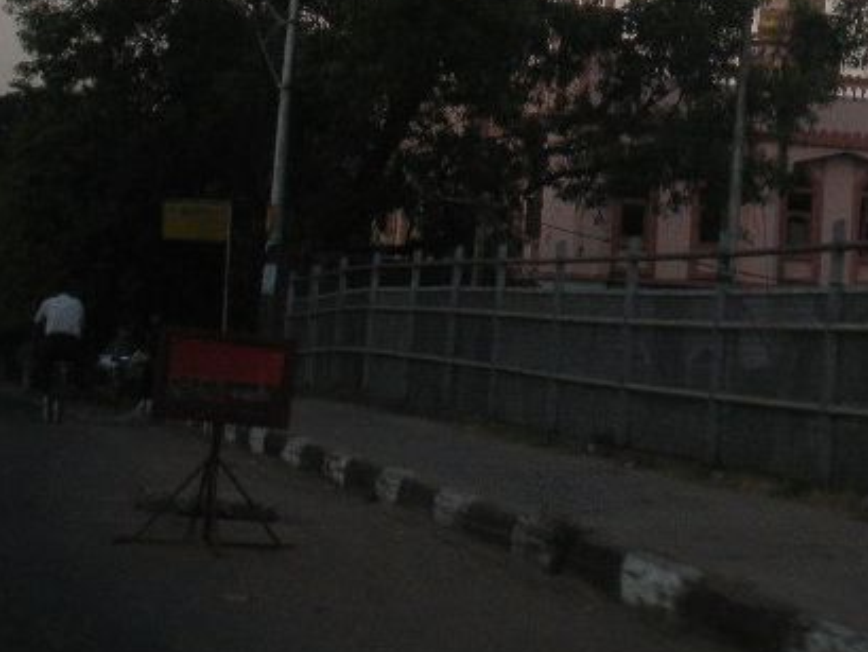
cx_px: 921
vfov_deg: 16.2
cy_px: -119
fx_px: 2207
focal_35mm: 88
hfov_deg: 21.3
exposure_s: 1/80.4
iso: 160
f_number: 3.5
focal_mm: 6.3
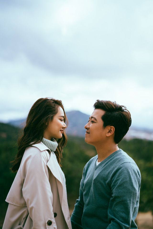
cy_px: 114
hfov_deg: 27.0
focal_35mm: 50
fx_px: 319
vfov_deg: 39.6
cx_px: 76
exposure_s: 1/3200
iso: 100
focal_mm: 50
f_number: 1.4
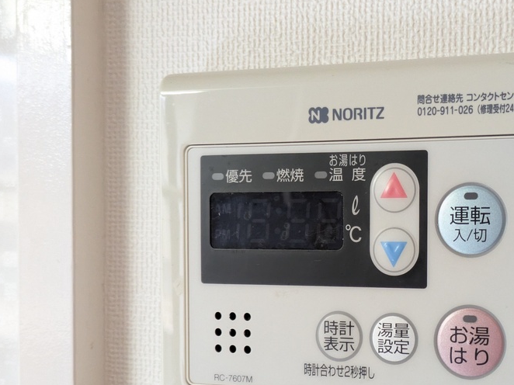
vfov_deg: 19.8
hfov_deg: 26.1
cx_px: 357
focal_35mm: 74
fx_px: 1098
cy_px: 270
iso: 483
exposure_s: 1/60
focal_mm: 5.43
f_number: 1.89
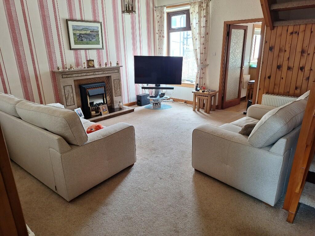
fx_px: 209
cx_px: 158
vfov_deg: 58.9
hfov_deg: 73.9
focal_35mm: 23
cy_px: 118
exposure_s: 1/60
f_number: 1.8
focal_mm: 5.54
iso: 80
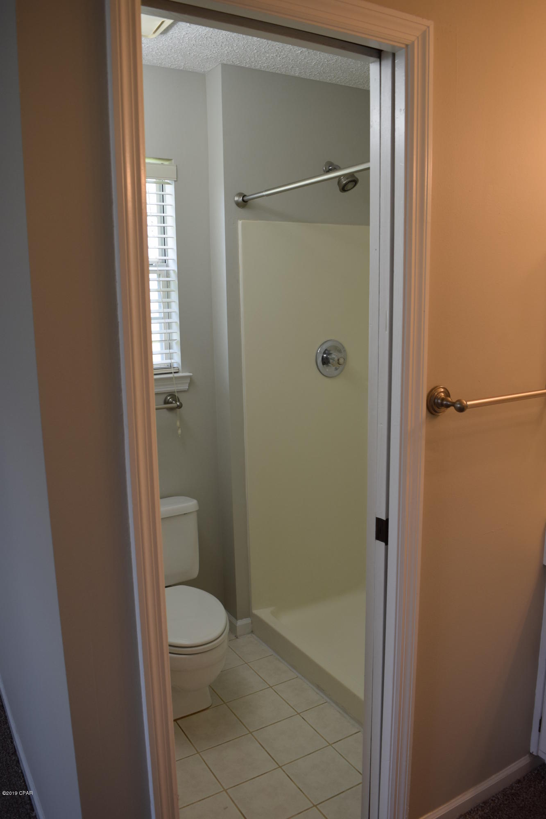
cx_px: 273
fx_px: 614
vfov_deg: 67.4
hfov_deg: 47.9
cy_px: 410
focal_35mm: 27
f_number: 5
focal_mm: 18
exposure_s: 1/100
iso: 400
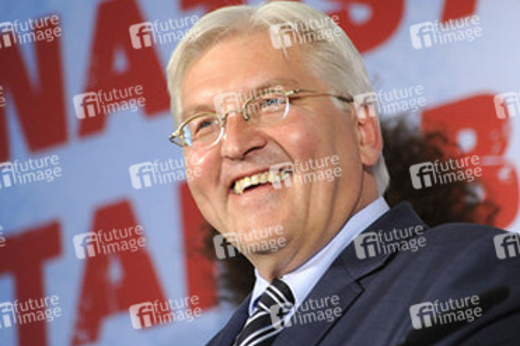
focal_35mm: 255
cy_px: 137
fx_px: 3682
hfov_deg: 8.1
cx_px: 268
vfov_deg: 5.4
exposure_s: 1/160
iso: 3200
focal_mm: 210
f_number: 5.6
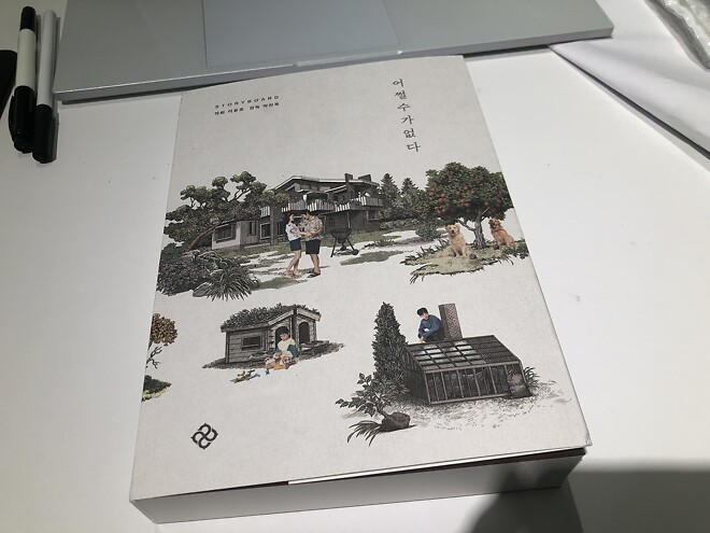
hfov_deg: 63.4
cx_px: 355
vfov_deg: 49.7
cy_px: 266
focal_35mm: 28
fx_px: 574
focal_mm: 4
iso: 25
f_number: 1.8
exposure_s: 1/120
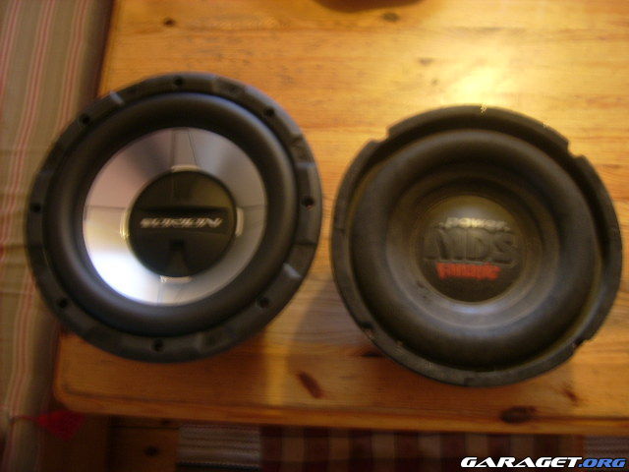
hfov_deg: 52.6
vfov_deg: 40.7
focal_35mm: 35
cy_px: 236
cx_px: 314
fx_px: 636
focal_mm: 5.95
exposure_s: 1
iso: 50
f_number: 2.8
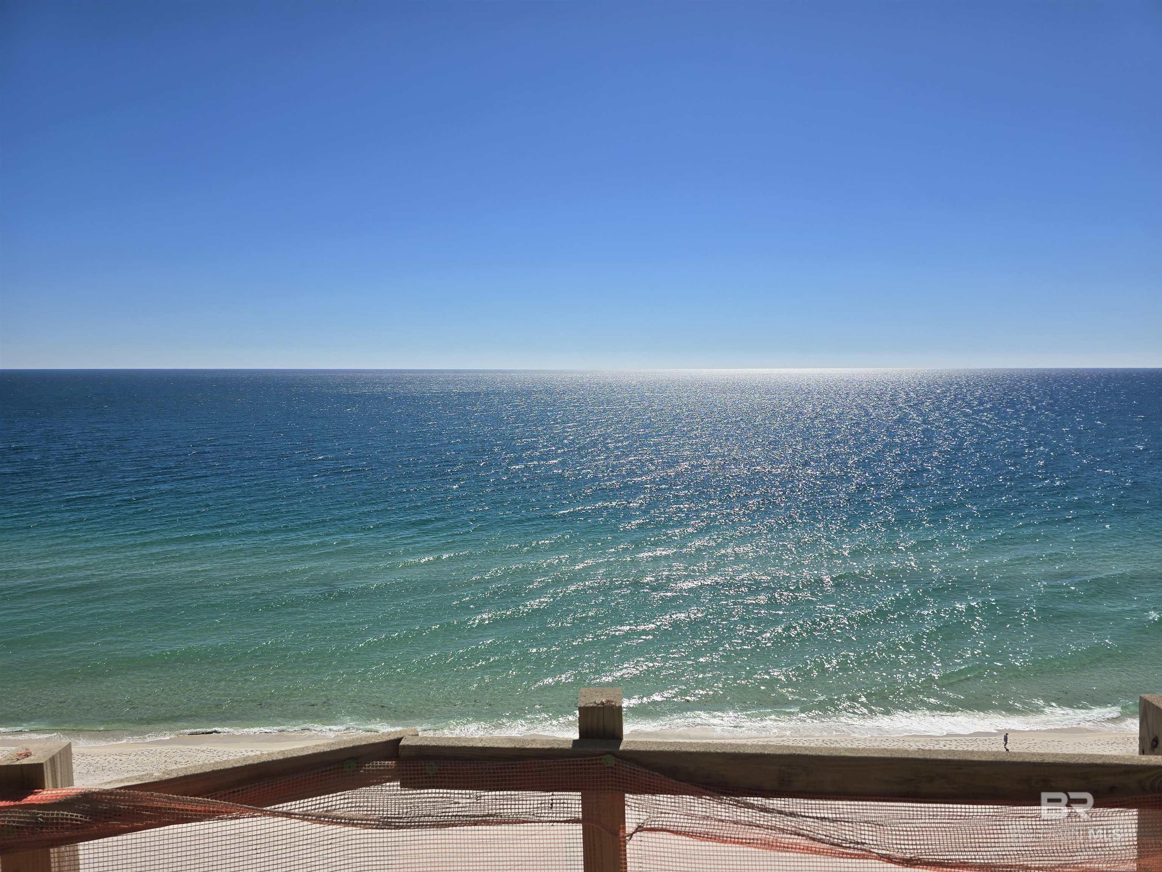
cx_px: 581
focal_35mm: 23
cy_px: 436
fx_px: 772
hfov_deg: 73.9
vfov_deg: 58.9
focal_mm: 6.3
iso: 12
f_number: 1.7
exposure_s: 1/1597
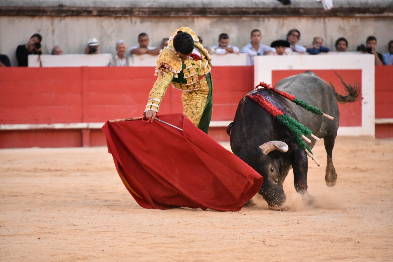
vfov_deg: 6.0
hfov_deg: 9.0
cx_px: 196
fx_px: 2511
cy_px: 131
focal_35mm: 230
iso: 12800
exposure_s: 1/640
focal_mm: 230
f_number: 5.6
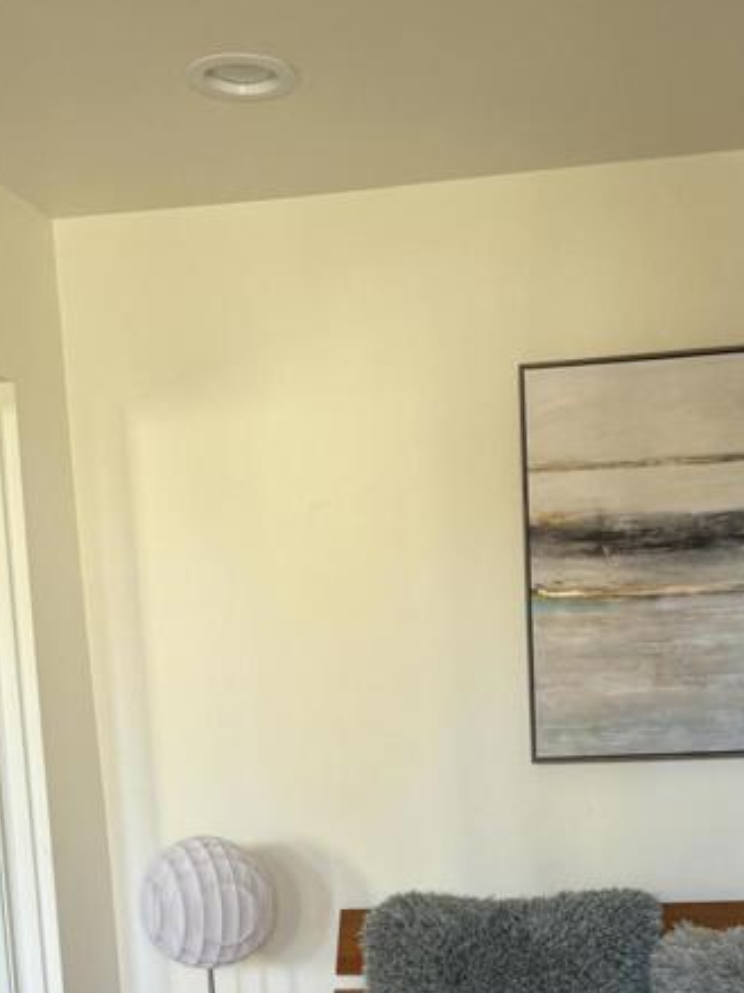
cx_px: 583
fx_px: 1606
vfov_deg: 31.5
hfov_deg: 25.7
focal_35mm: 56
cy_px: 1018
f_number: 1.78
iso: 100
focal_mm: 6.76
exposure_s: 1/121
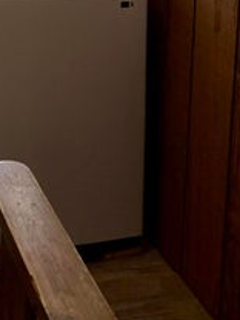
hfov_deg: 19.0
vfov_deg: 23.6
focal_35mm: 74
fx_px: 684
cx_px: -35
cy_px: -80
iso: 200
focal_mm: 6.76
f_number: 1.78
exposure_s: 1/177
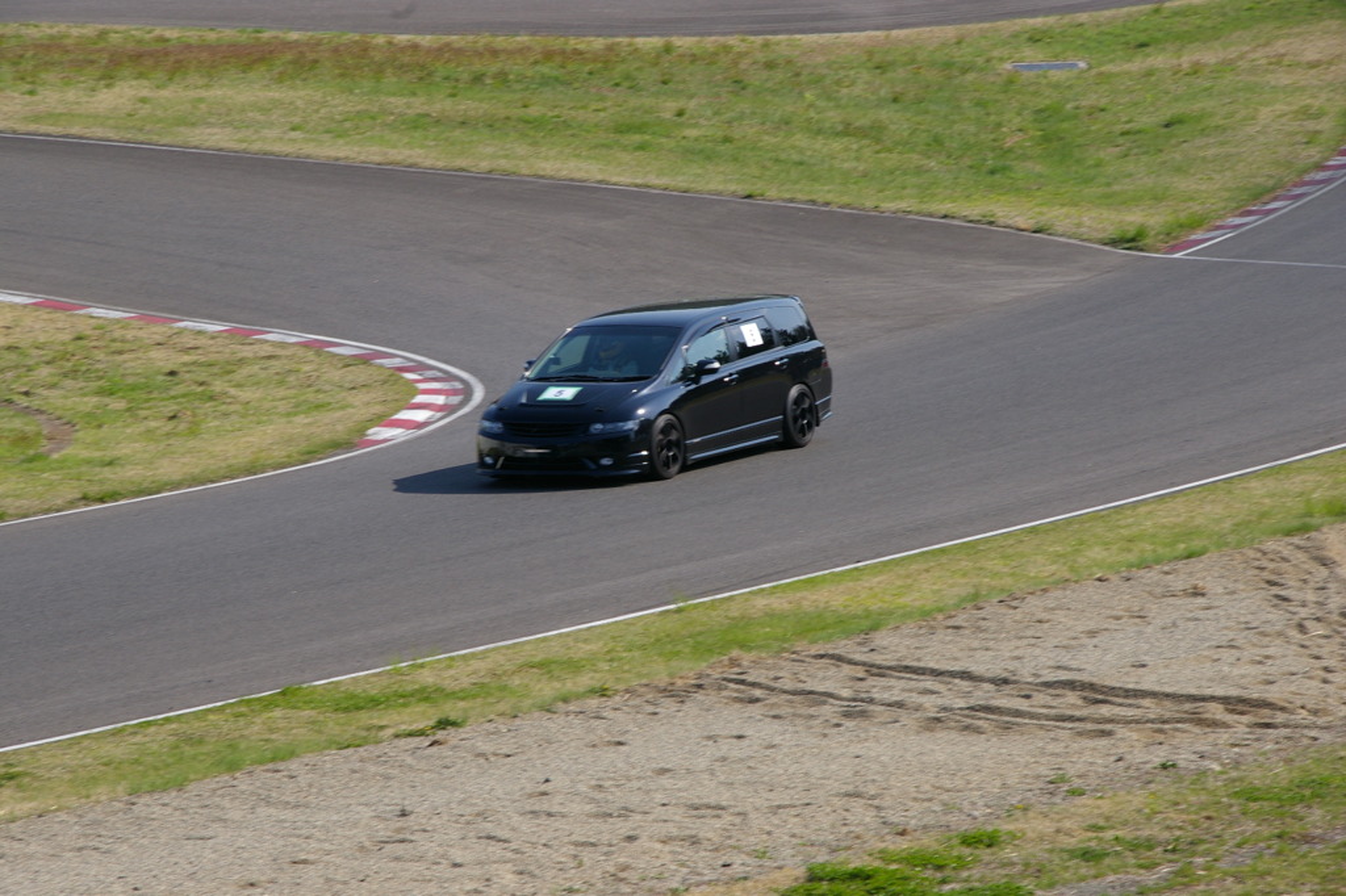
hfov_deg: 10.6
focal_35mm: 195
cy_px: 448
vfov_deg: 7.0
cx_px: 673
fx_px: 7288
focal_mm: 130
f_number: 13
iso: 200
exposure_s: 1/125
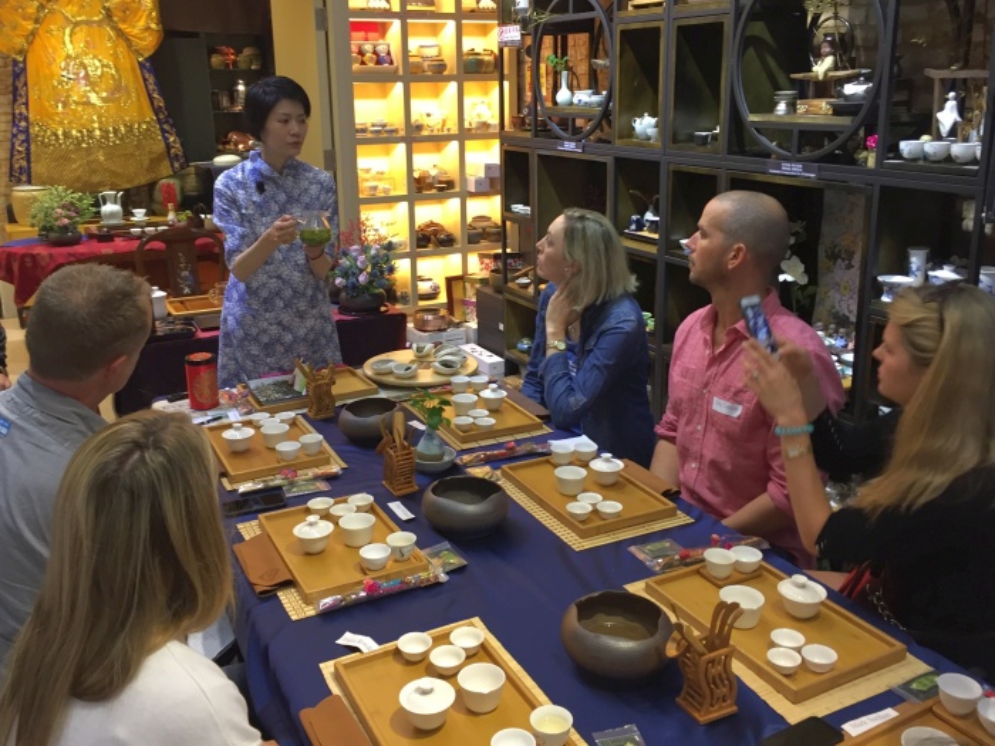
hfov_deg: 61.7
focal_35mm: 29
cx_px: 498
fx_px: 834
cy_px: 373
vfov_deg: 48.2
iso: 100
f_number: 2.2
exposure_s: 1/33
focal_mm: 4.15
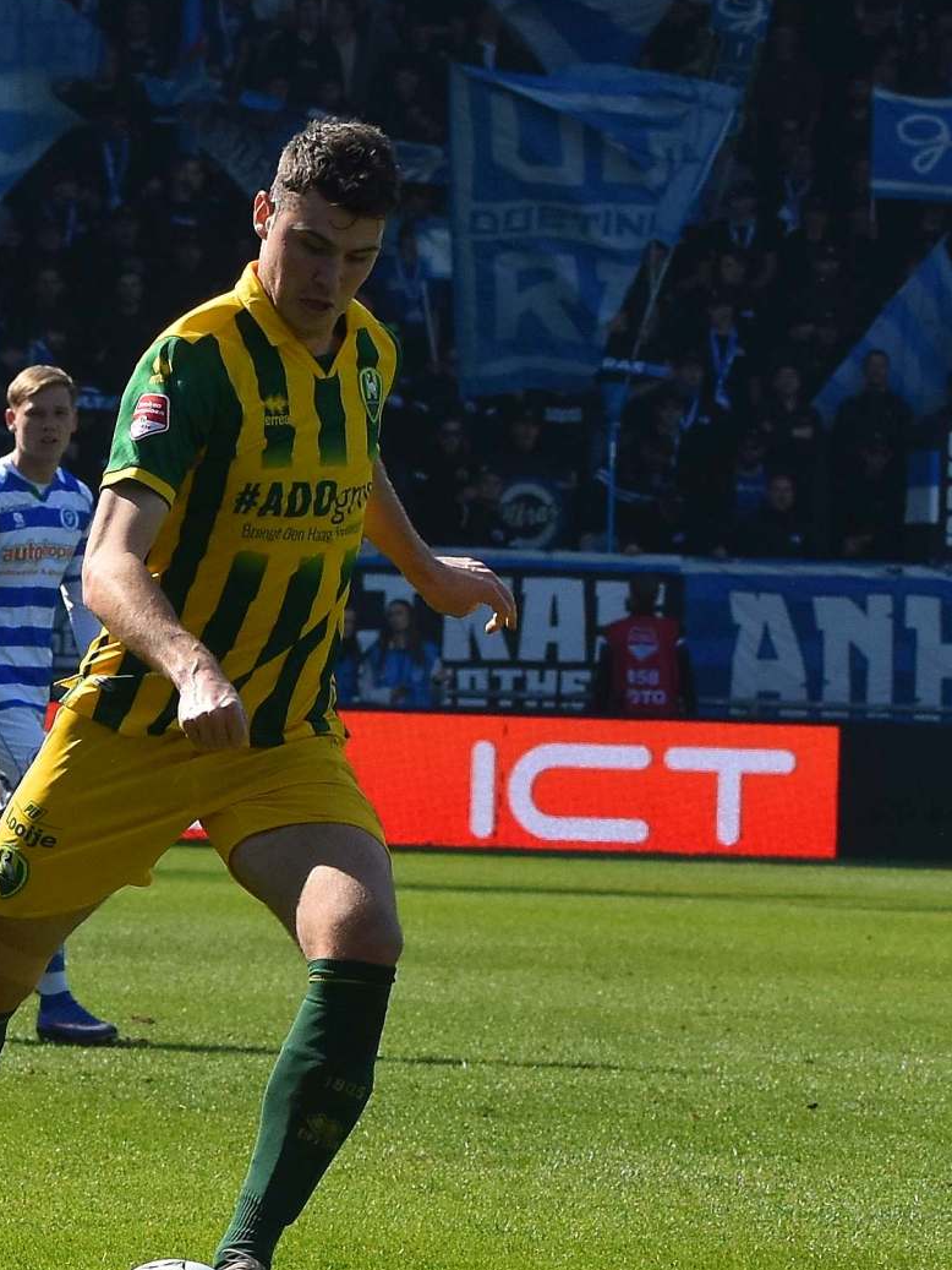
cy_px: 709
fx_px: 8029
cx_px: 92
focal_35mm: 219
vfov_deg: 9.0
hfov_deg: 6.8
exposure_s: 1/1000
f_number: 5.6
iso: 280
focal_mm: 82
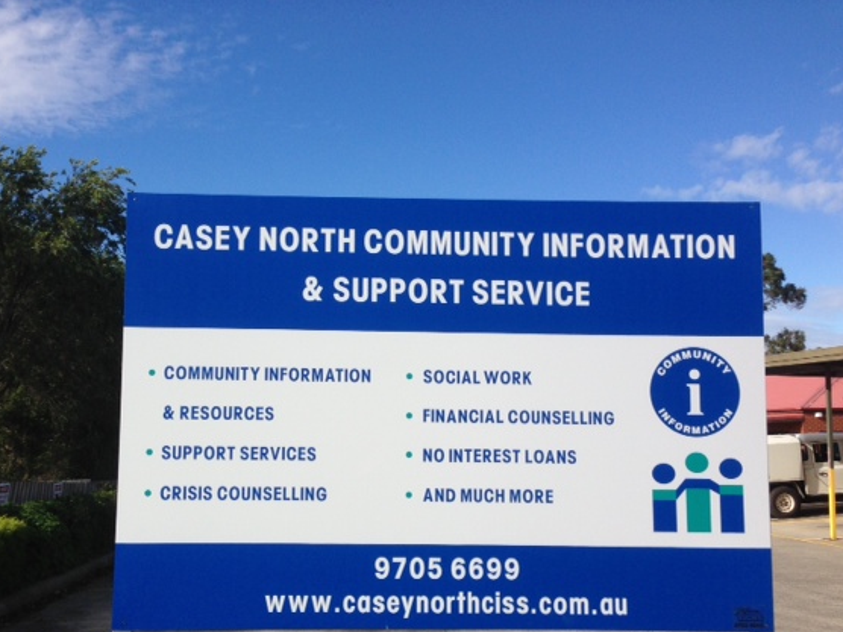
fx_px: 925
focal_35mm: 38
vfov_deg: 37.6
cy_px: 362
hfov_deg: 48.9
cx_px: 382
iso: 50
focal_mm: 4.13
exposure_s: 1/1695
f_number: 2.4
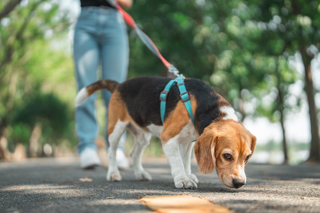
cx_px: 160
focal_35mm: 50
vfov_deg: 27.0
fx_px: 444
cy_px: 106
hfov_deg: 39.6
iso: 160
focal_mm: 50
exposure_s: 1/2500
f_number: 1.6
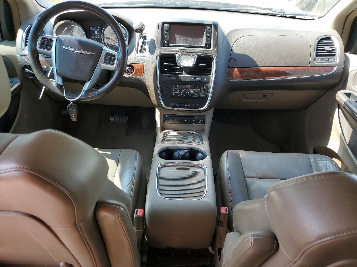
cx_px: 178
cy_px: 134
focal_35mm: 26
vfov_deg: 53.1
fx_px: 268
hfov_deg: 67.3
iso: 50
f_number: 1.5
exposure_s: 1/217
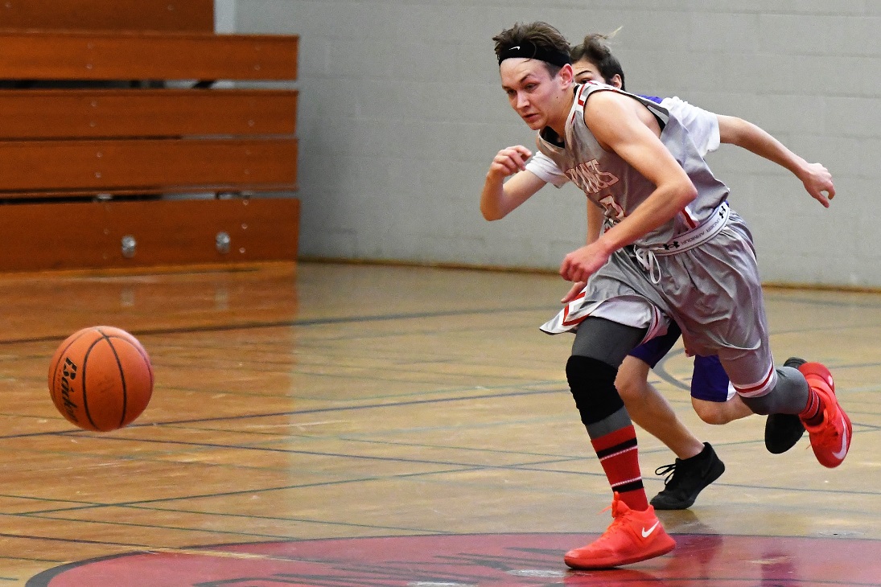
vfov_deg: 9.9
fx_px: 3377
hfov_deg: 14.9
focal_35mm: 138
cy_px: 294
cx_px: 440
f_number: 2.8
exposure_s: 1/1000
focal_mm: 92
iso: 4500
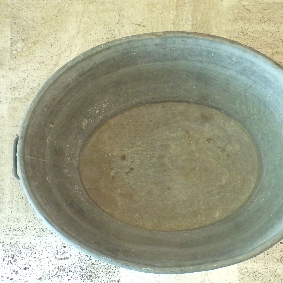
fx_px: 388
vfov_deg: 40.0
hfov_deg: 39.8
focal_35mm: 42
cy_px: 150
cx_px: 177
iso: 800
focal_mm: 5.8
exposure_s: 1/17
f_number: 3.2
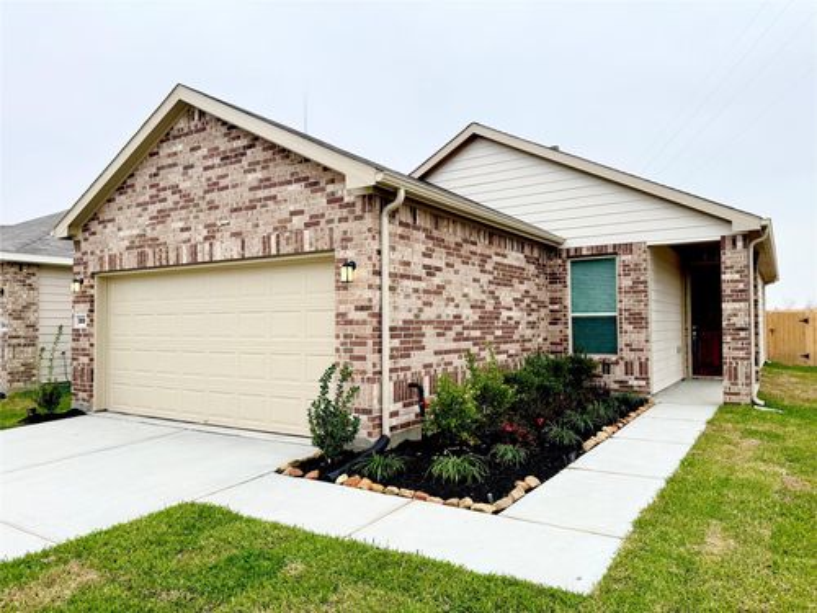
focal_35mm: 24
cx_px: 408
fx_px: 566
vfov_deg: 56.8
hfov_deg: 71.6
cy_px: 306
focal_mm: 6.76
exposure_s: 1/1285
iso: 80
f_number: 1.78
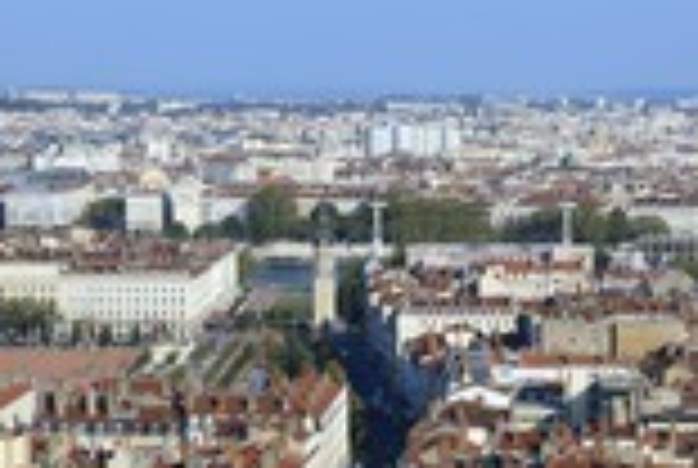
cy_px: 464
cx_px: 531
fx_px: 2312
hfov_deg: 17.1
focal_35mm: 119
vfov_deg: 11.5
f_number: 11
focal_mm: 44
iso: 200
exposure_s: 1/250
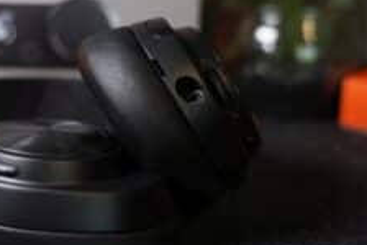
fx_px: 745
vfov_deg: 18.7
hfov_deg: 27.4
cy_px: 114
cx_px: 100
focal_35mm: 73
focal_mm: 42
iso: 500
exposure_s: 1/50
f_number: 4
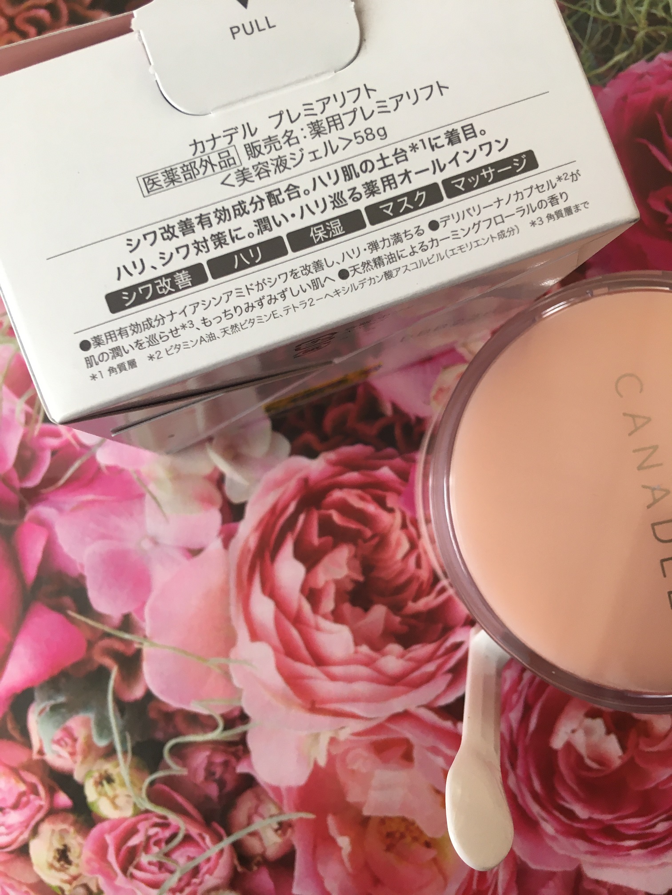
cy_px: 448
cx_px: 336
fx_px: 751
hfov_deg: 48.2
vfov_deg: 61.7
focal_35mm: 29
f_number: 2.2
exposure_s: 1/30
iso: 25
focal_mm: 4.15
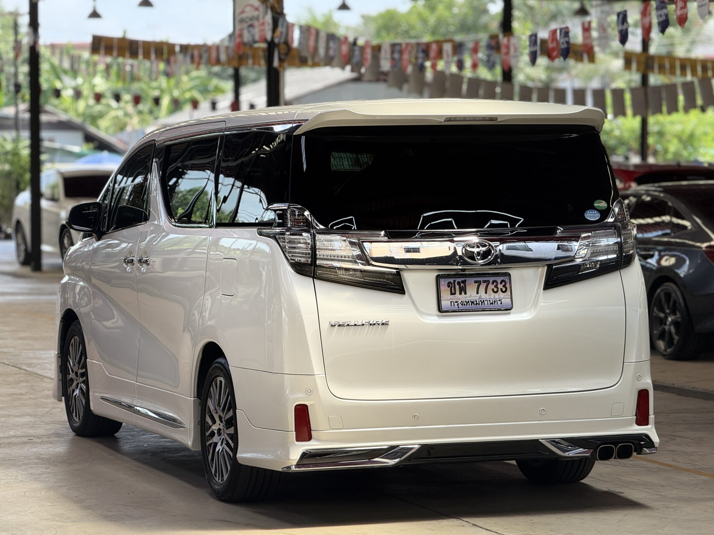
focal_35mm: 121
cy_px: 269
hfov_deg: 16.3
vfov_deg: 12.2
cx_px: 360
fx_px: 2496
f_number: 2.8
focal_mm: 15.66
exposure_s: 1/191
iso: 50
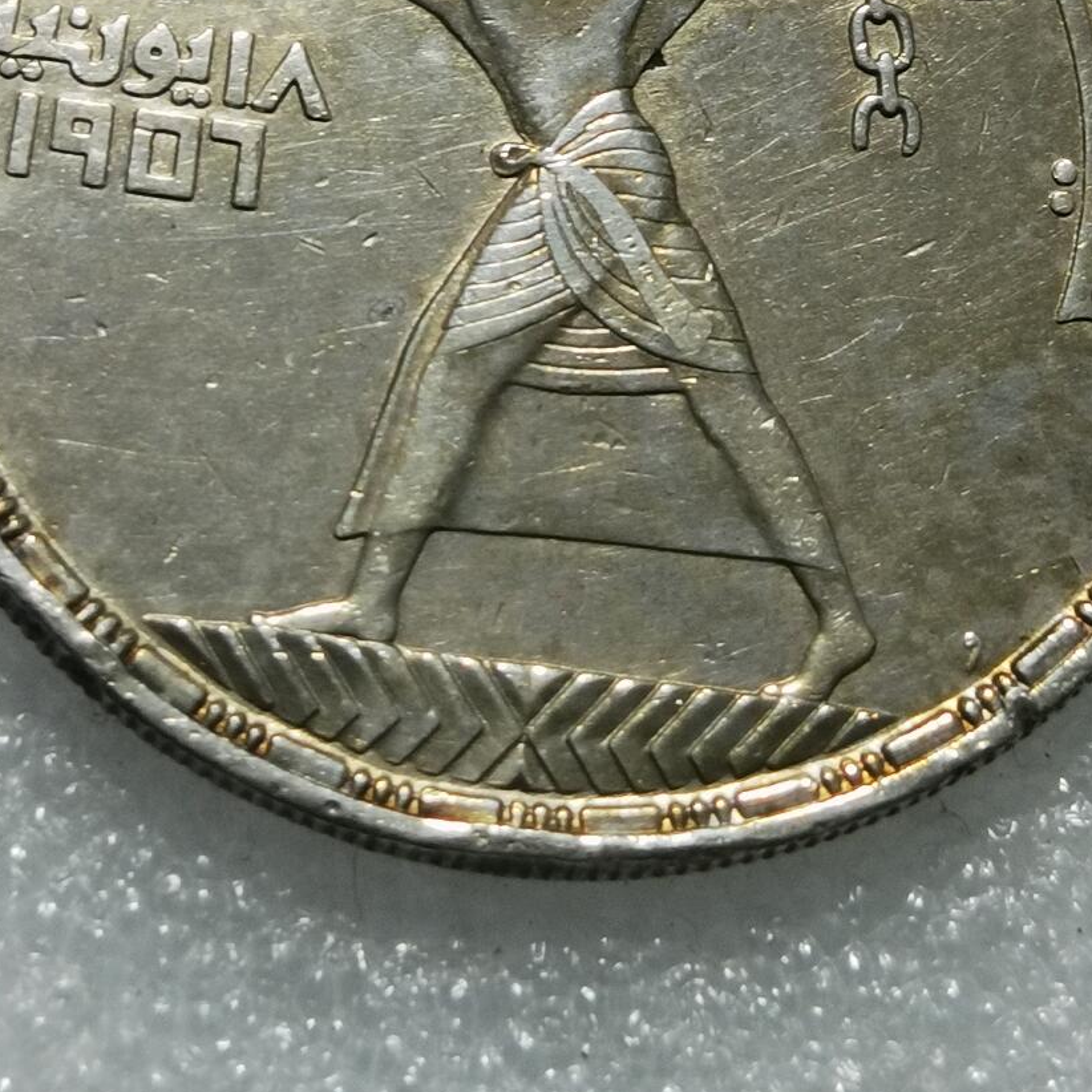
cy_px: 159
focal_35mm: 120
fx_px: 4283
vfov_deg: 14.4
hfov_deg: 14.5
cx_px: 527
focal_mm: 6.67
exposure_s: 1/100
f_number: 1.9
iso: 64
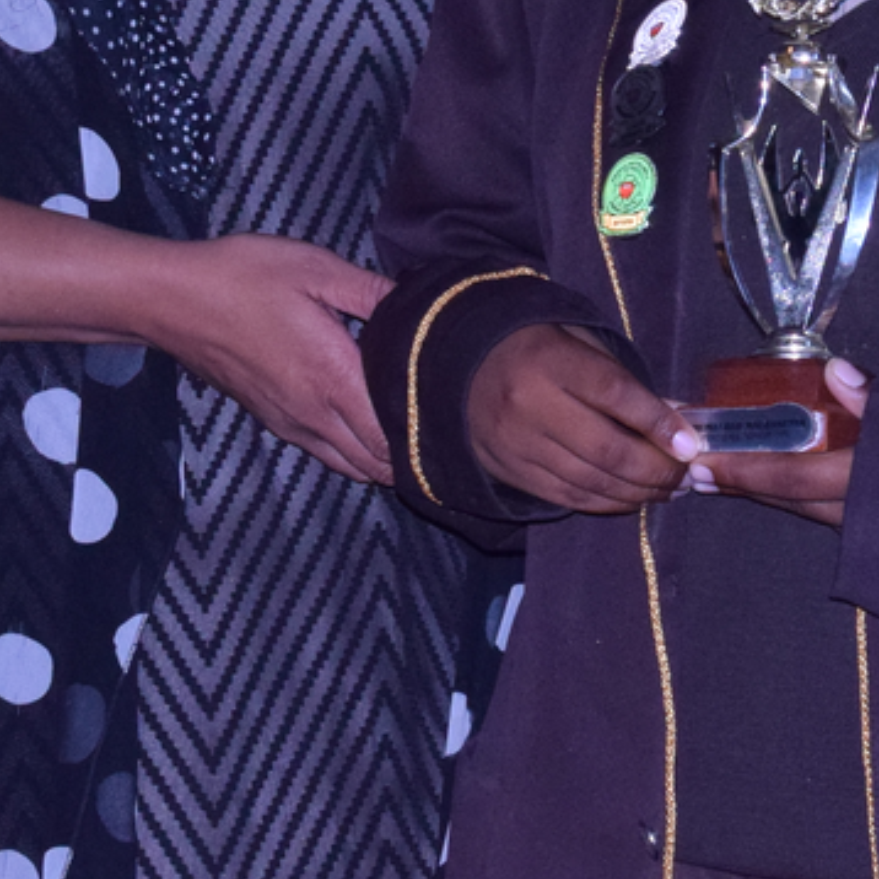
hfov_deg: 5.9
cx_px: 881
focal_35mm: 294
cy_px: -179
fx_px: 8440
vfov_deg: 5.9
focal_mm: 55
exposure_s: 1/60
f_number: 8
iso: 1000
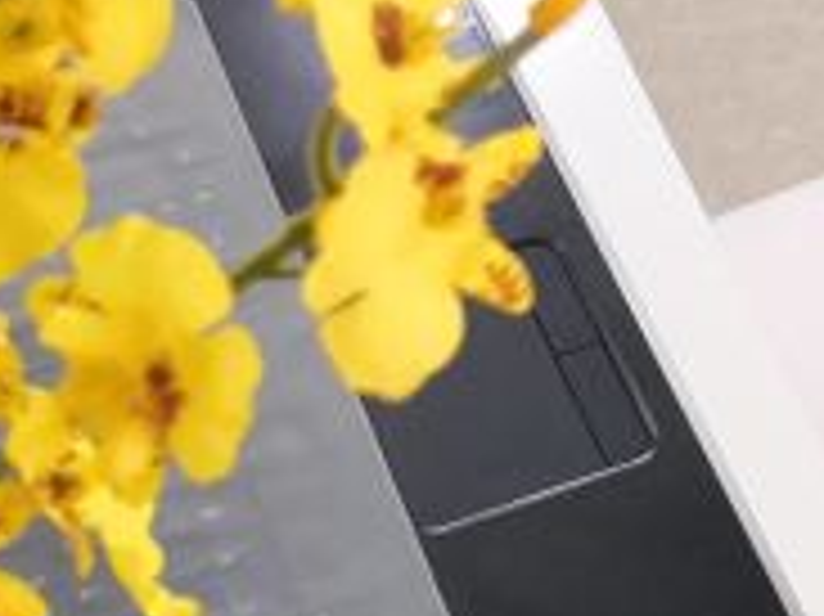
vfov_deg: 11.5
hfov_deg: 14.4
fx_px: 2807
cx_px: 1558
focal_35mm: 118
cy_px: -558
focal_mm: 3.95
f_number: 1.6
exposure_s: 1/33.3
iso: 160
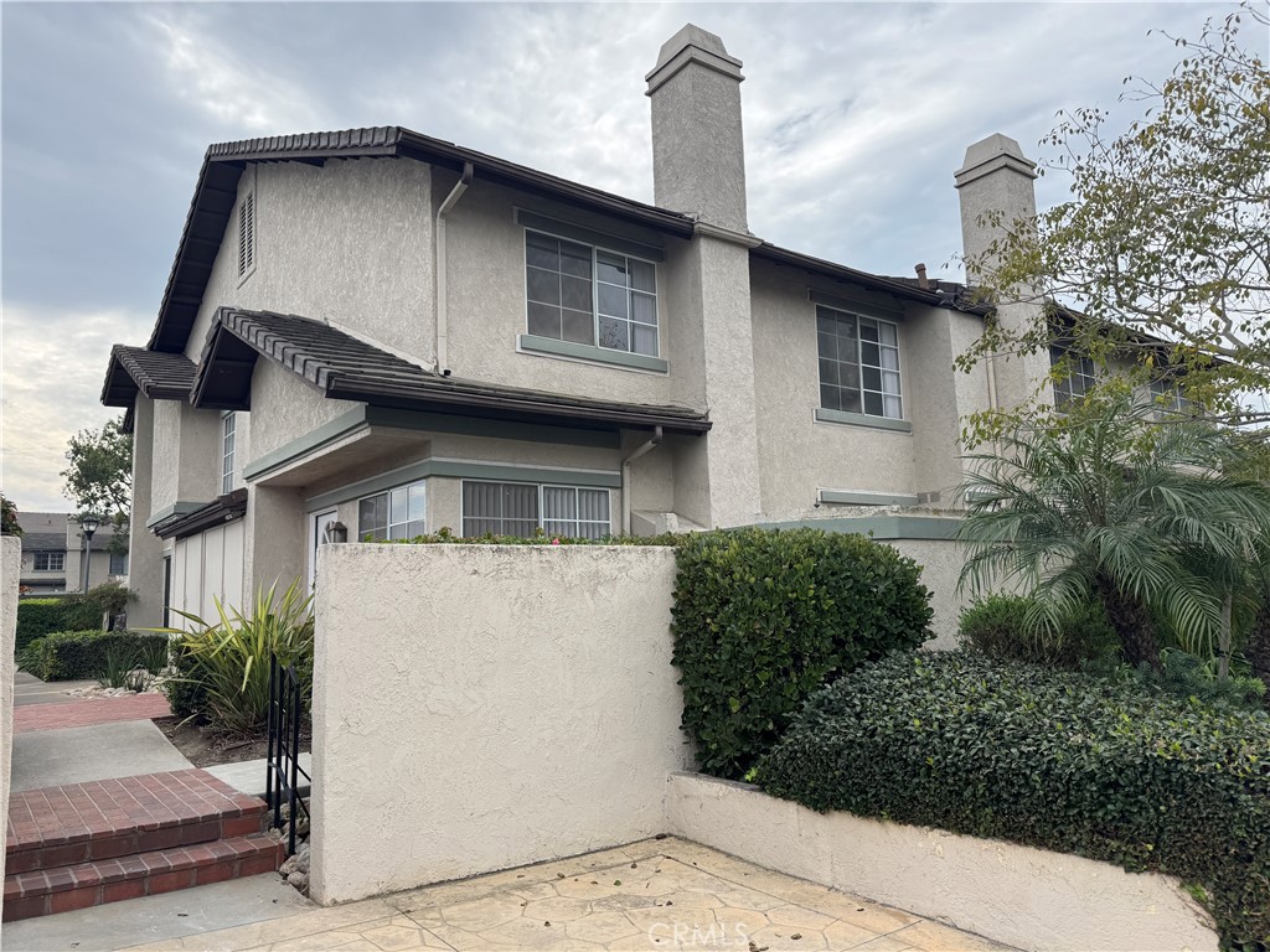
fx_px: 881
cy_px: 476
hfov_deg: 71.6
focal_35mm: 24
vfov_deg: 56.8
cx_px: 635
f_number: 1.78
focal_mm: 6.76
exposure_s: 1/2833
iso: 80
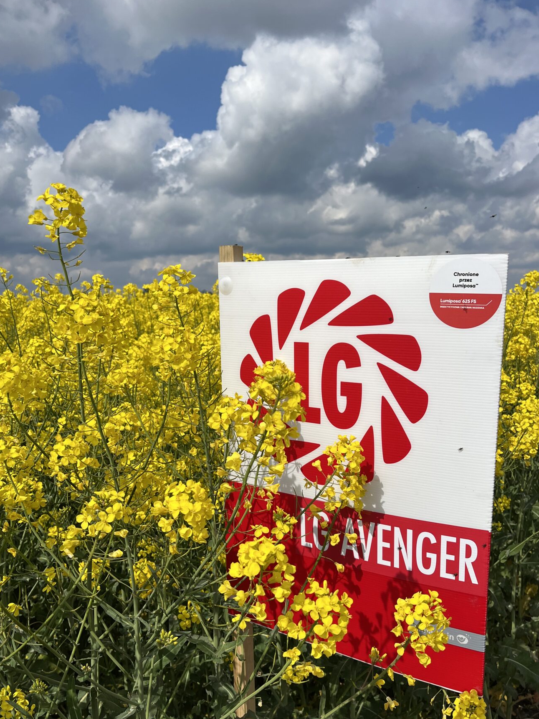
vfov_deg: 61.5
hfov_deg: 48.2
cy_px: 395
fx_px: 602
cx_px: 265
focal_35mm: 29
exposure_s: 1/8403
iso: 50
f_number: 1.6
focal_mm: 5.1
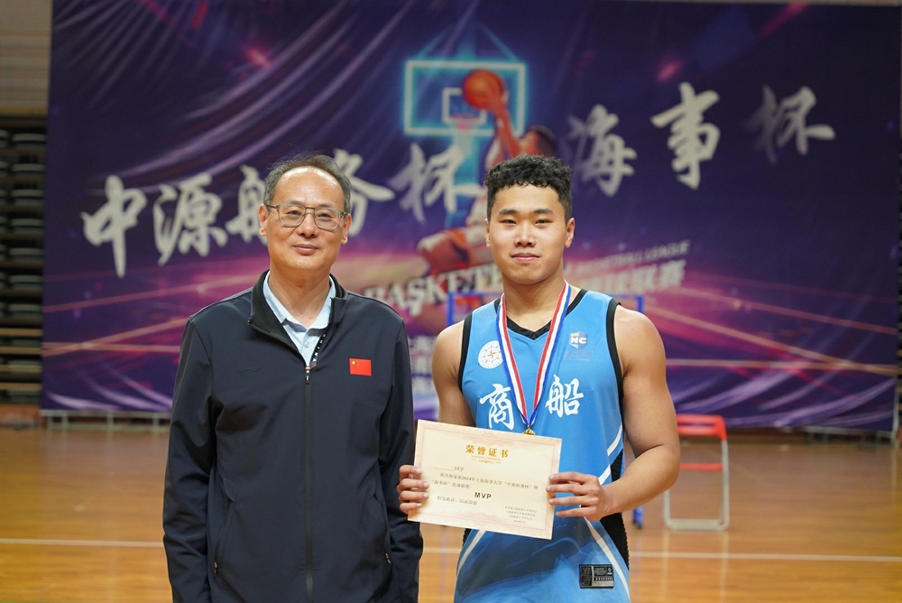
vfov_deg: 14.9
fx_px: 2306
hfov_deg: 22.1
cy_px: 302
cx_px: 451
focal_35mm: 92
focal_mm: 92
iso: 3200
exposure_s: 1/160
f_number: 4.5
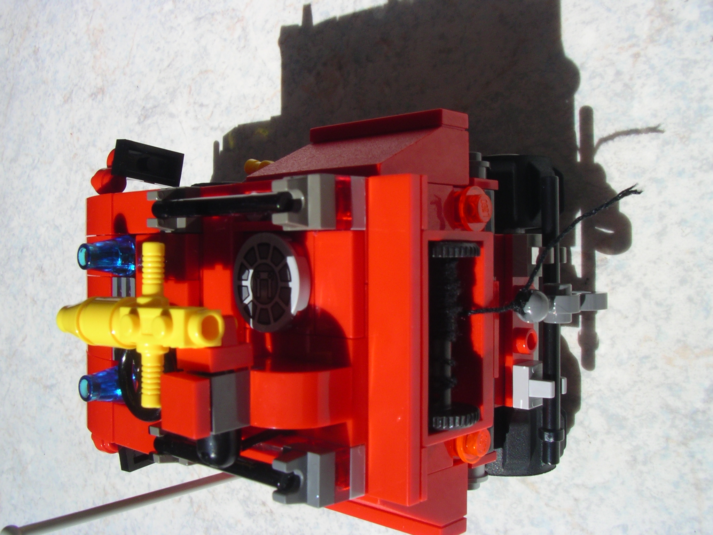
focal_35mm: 37
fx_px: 762
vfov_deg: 38.7
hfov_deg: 50.1
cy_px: 268
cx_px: 356
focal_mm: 5.7
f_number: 6.9
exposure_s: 1/200
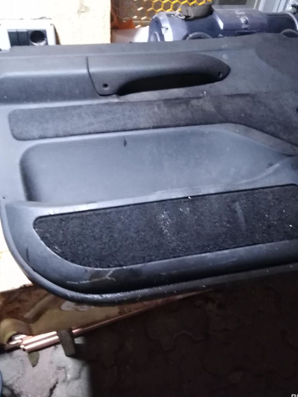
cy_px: 173
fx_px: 344
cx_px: 166
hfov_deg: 46.7
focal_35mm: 30
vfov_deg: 59.7
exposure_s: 1/12
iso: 1445
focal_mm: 3.46
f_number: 2.2
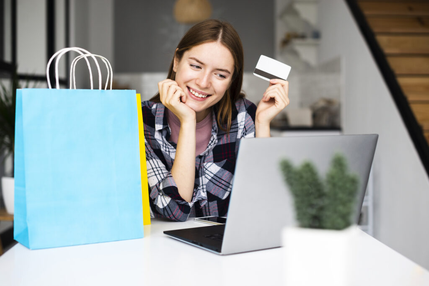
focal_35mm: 50
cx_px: 214
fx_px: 596
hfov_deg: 39.6
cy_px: 143
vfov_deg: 27.0
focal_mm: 50
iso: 250
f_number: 2.8
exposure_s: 1/160
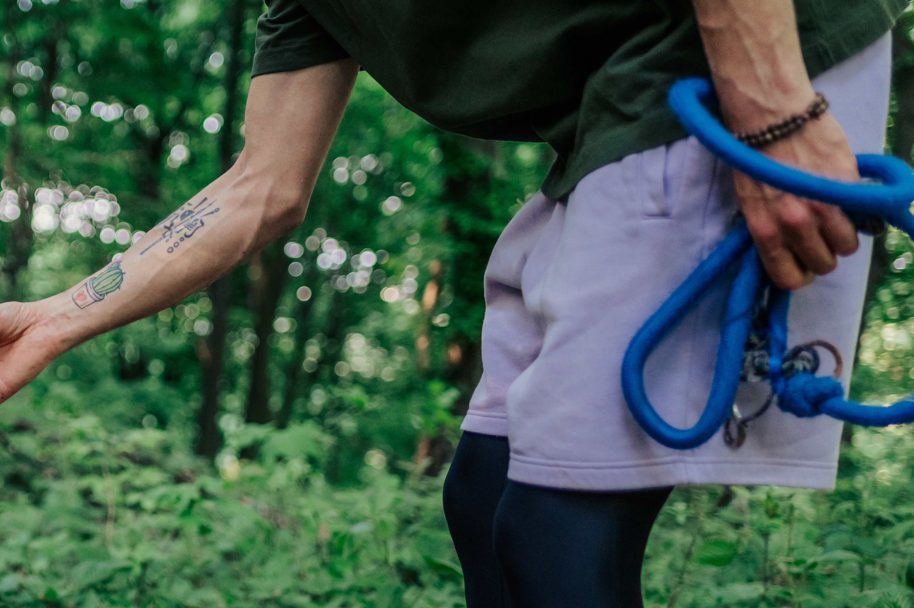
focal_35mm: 66
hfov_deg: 29.2
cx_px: 75
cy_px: 385
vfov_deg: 20.5
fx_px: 1675
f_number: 1.8
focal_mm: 35
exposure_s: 1/640
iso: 800
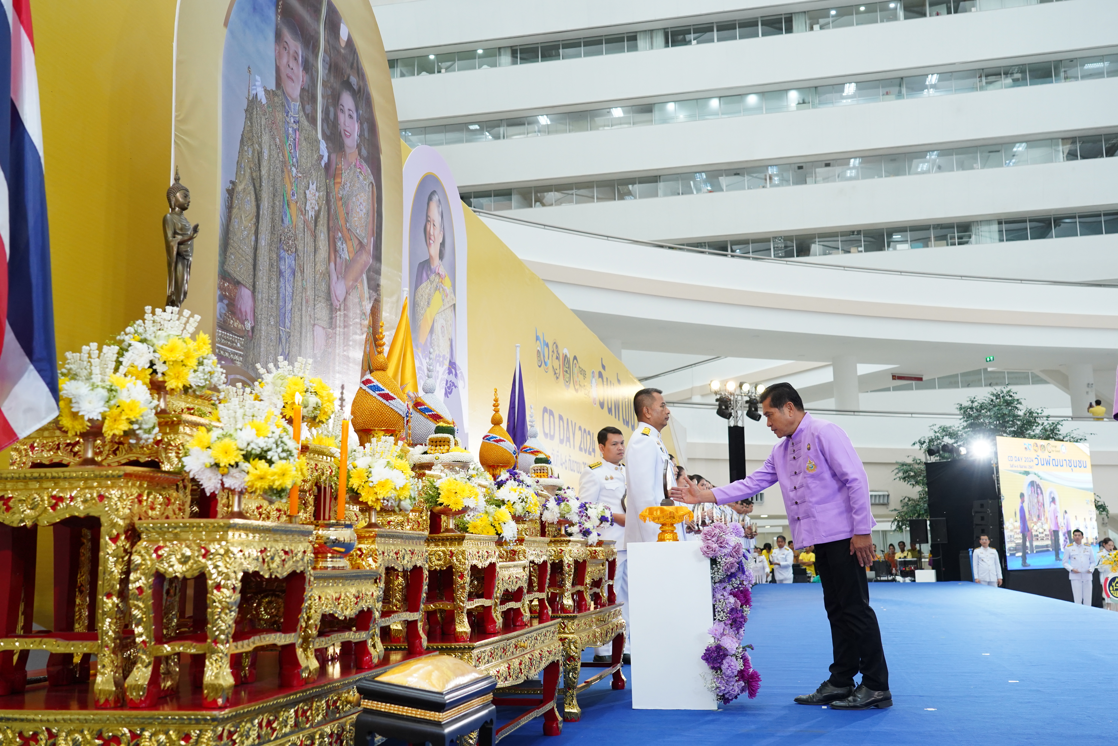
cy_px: 373
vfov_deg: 38.9
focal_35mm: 34
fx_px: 1056
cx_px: 559
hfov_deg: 55.8
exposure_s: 1/200
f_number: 5
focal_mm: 34
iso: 2000
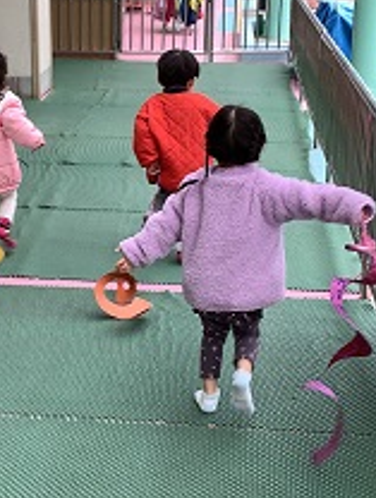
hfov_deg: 20.0
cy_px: 211
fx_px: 1053
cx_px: 75
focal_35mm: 73
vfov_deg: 26.6
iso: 25
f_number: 2.4
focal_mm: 3.3
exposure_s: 1/60
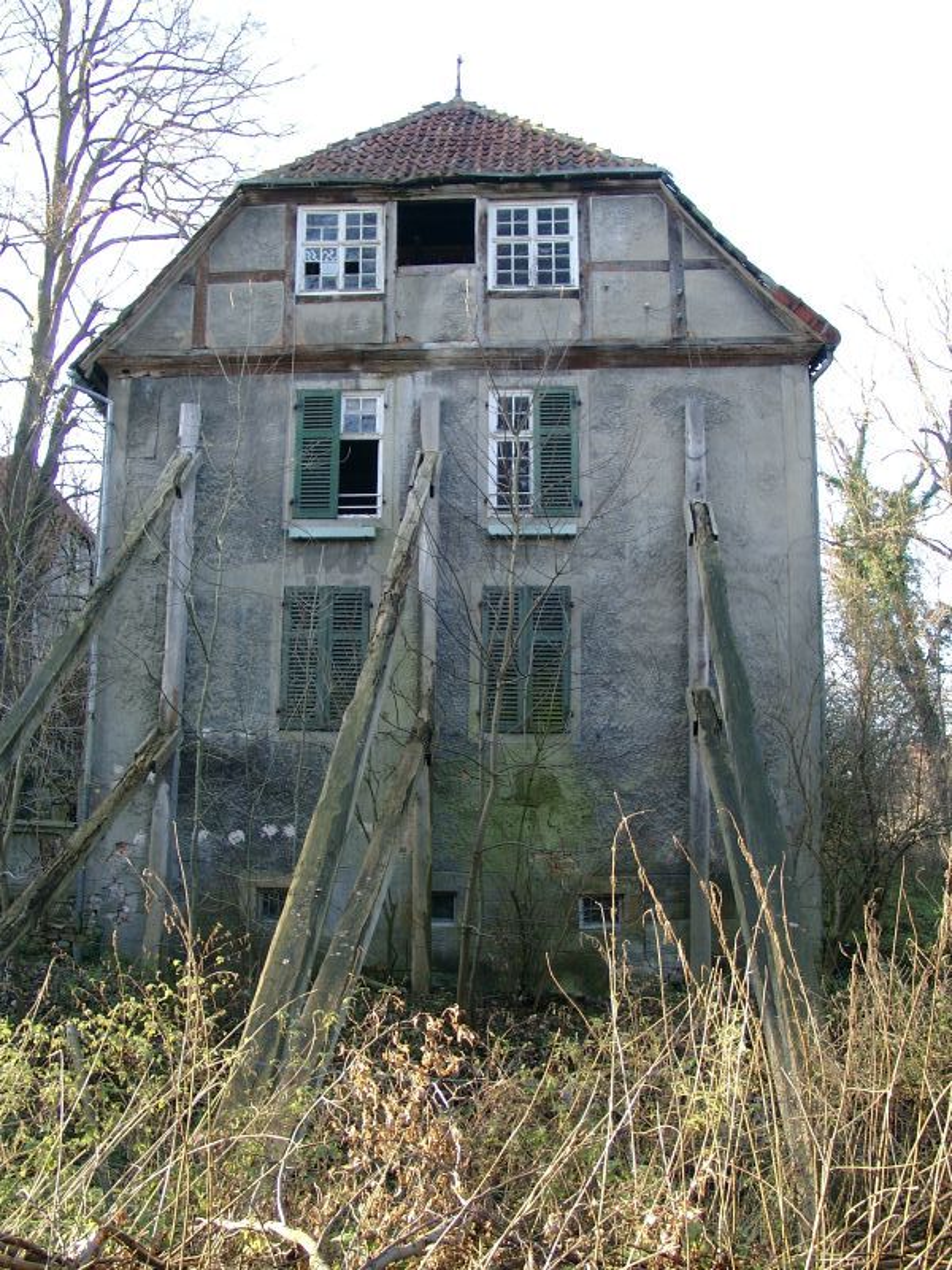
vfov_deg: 54.0
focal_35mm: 34
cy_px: 635
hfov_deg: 41.8
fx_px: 1247
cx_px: 476
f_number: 2.3
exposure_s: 1/110
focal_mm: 7.13
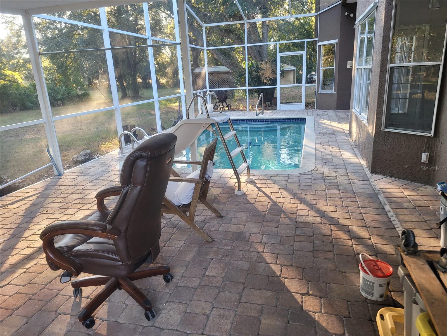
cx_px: 224
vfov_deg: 53.1
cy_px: 168
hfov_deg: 67.3
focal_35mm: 26
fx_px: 336
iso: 125
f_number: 1.8
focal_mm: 5.4
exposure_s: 1/120
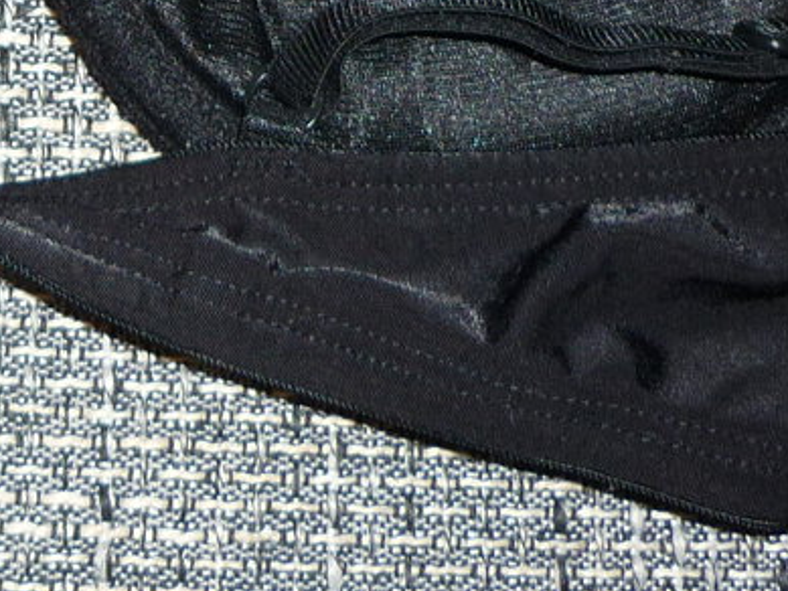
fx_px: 2573
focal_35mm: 113
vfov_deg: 12.7
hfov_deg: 16.9
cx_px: -58
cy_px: -180
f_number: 2.8
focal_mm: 5.5
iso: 100
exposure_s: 1/30
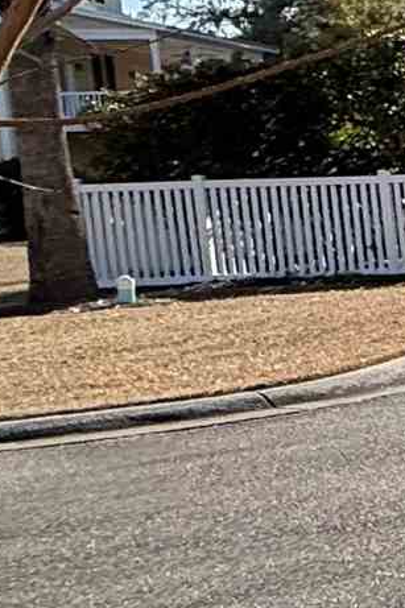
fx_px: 1638
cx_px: 1584
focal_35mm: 97
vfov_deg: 21.0
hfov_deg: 8.3
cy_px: 302
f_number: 2.2
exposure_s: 1/1125
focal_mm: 2.22
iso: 64
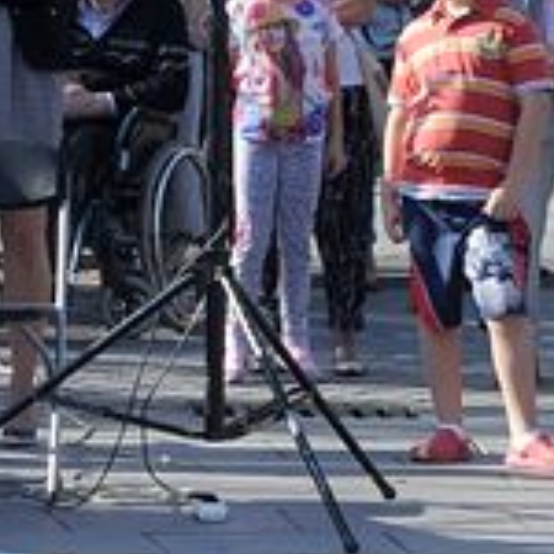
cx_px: 469
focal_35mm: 303
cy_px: 445
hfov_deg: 5.8
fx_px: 5486
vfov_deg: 5.8
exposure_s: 1/400
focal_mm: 42
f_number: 10
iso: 400
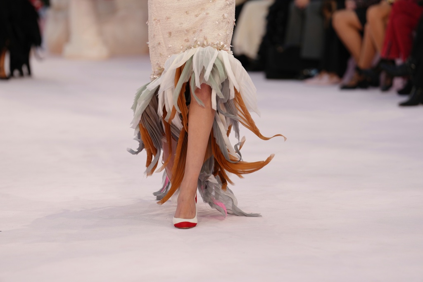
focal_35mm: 200
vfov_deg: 6.9
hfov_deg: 10.3
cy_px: 141
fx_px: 2350
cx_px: 212
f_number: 3.5
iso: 320
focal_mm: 200
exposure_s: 1/640
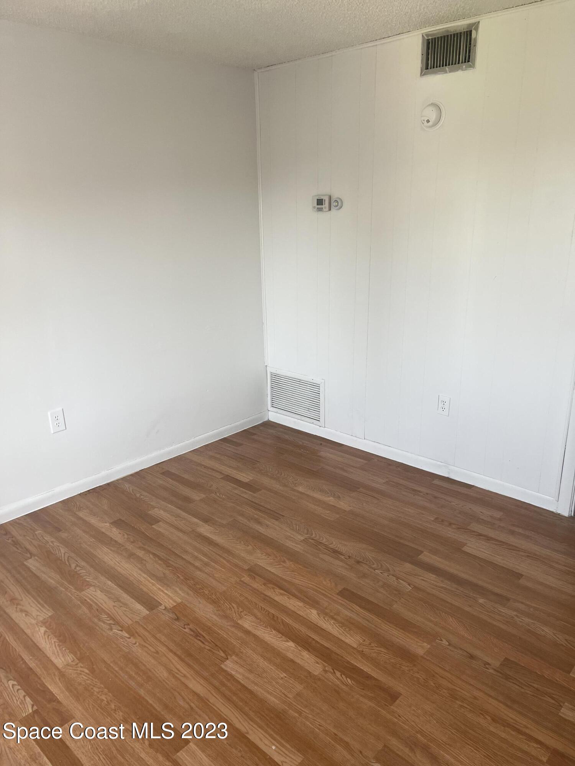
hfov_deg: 53.1
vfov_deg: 67.3
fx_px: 576
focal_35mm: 26
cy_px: 383
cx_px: 288
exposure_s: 1/121
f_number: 1.5
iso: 80
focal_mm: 5.7
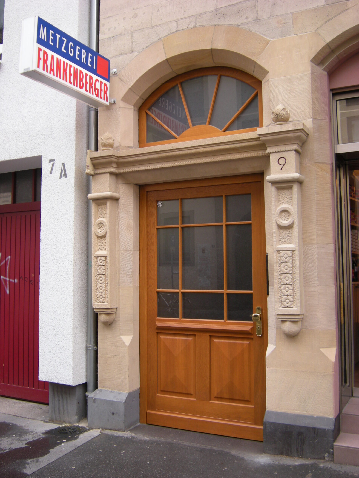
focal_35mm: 38
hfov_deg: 37.7
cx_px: 180
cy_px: 239
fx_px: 525
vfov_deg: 49.0
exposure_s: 1/68
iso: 64
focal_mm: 6.3
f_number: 3.2
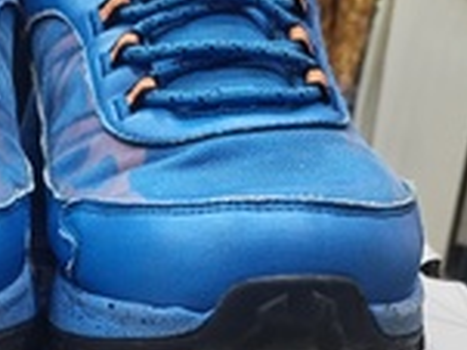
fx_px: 1186
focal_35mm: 88
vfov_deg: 16.2
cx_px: 63
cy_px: 398
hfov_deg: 21.8
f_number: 1.8
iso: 283
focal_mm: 4.75
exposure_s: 1/100
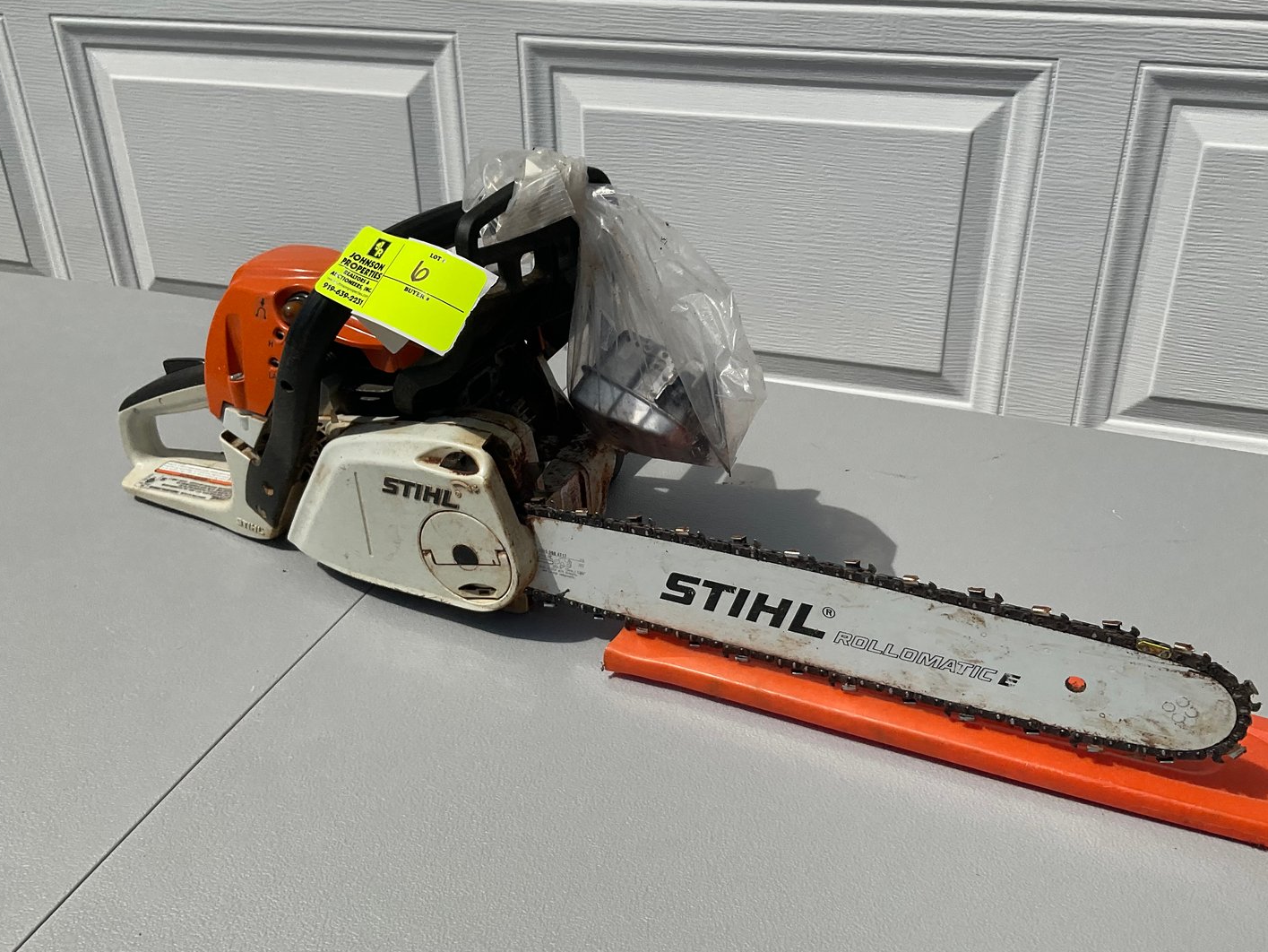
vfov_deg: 45.5
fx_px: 1136
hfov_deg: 58.3
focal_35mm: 31
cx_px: 672
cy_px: 463
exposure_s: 1/3125
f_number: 1.8
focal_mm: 3
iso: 16
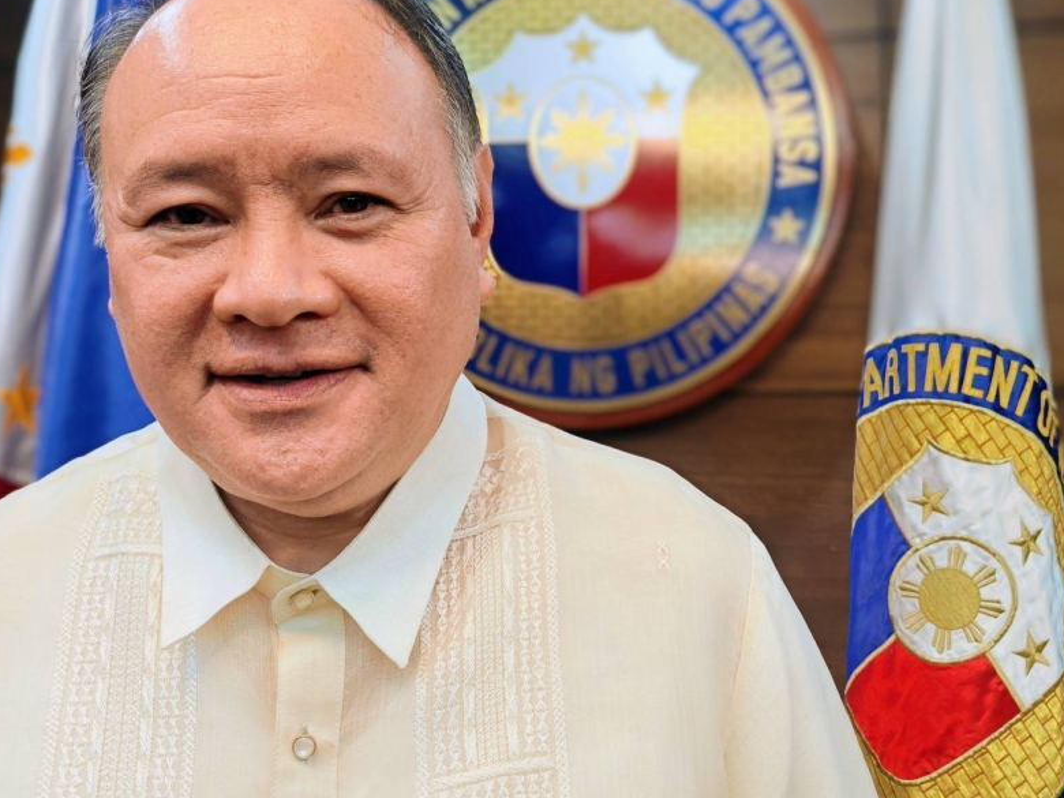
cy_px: 342
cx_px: 652
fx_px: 1229
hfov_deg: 46.5
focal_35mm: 40
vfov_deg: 35.9
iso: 250
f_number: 1.6
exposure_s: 1/120
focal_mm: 5.4
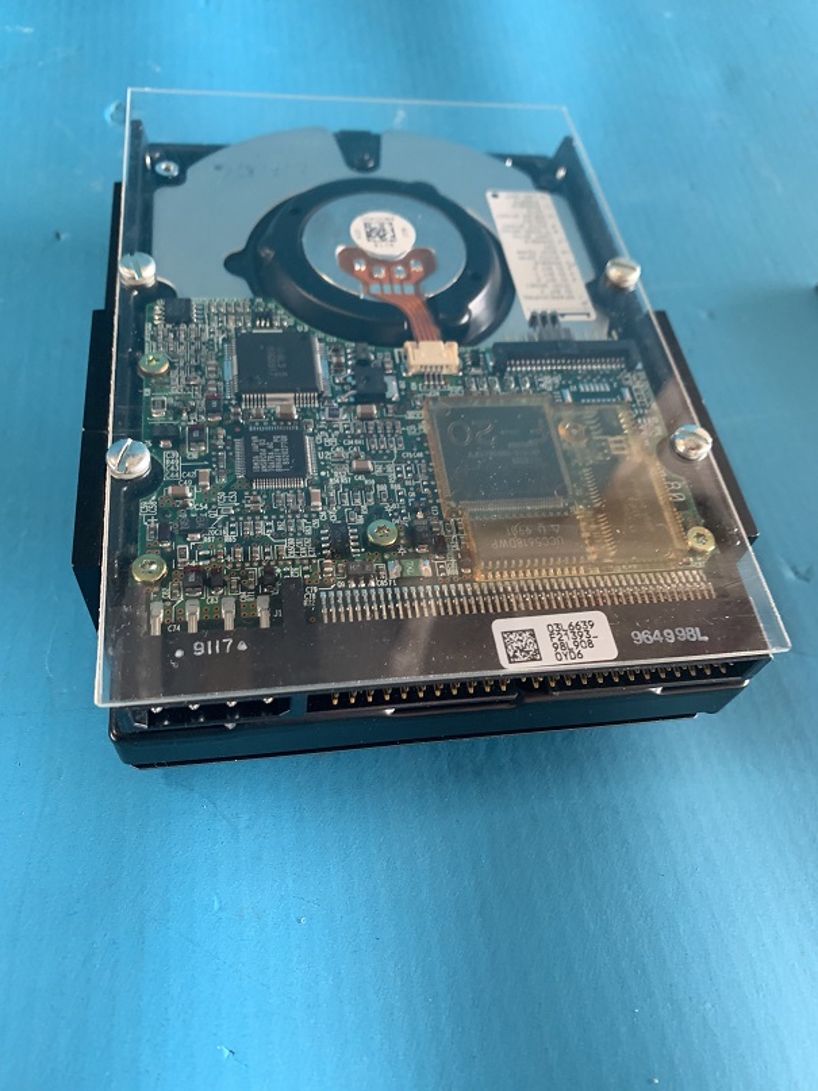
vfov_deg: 67.3
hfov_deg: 53.1
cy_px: 546
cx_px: 409
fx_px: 819
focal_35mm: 26
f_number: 1.8
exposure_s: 1/60
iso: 200
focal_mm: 4.25
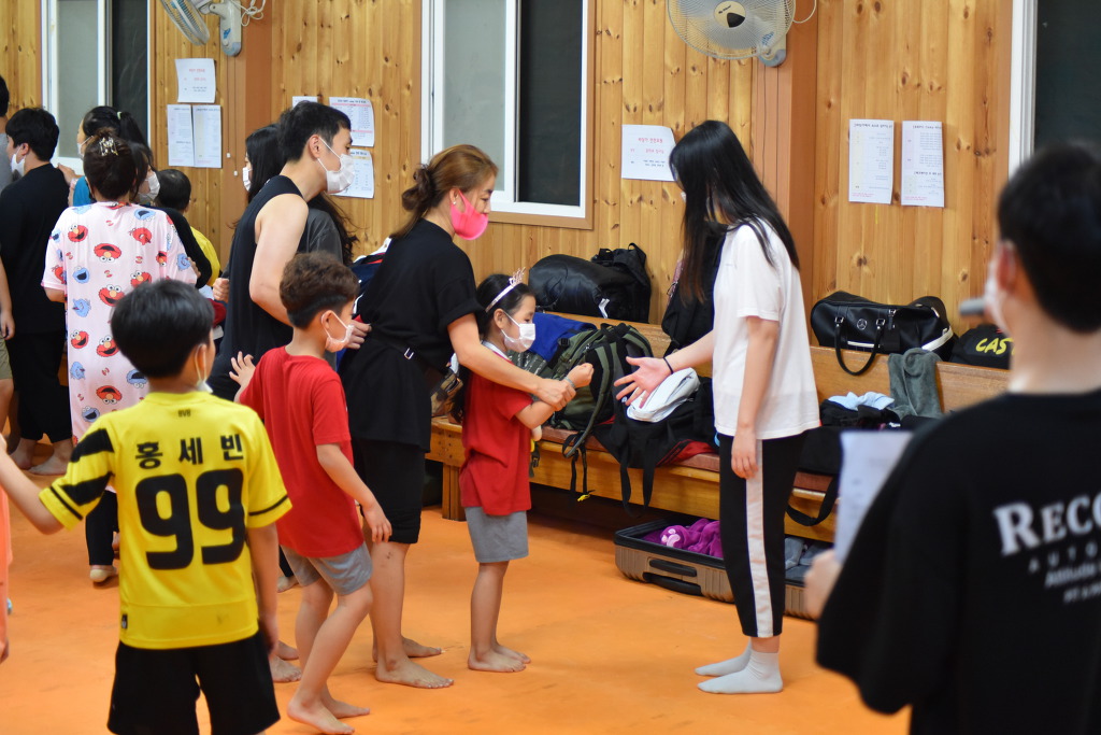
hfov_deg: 28.8
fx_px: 2141
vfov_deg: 19.5
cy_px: 368
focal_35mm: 70
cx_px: 550
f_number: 4
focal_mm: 70
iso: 3600
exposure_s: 1/250
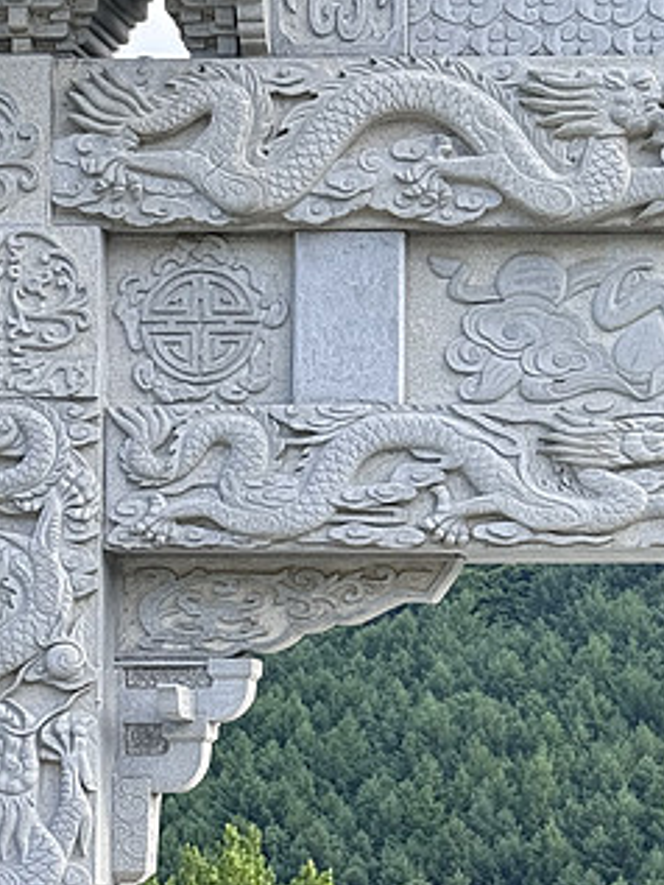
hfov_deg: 12.0
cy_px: 637
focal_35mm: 121
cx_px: 781
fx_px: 3093
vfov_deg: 16.2
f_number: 1.78
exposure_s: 1/739
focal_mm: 6.86
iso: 64
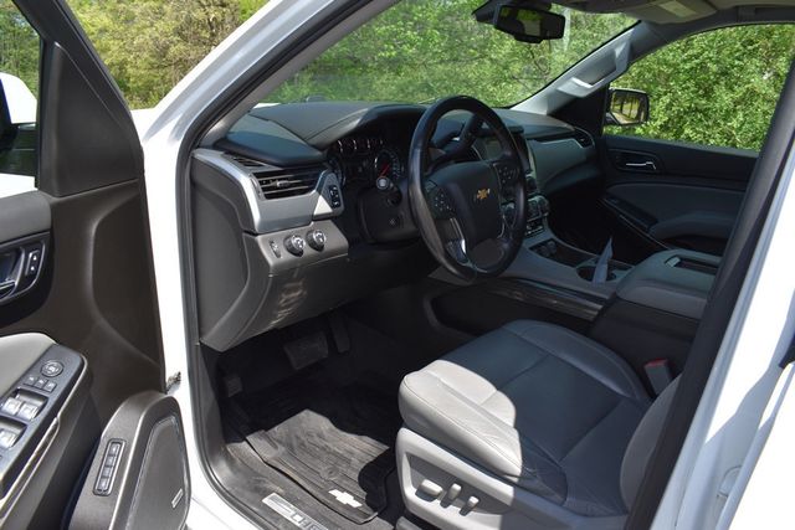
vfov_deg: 48.0
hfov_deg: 67.4
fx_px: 596
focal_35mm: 27
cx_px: 398
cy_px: 265
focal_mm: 18
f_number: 7.1
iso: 200
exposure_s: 1/250
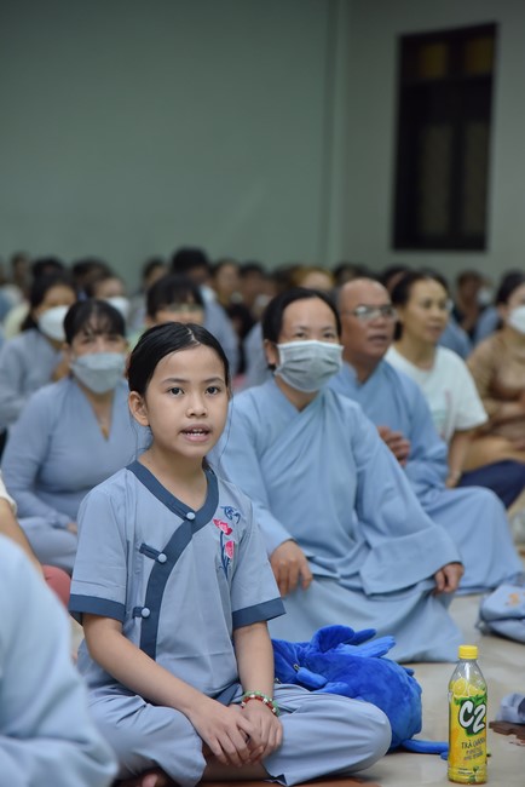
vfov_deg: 17.1
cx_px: 262
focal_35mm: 120
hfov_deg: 11.4
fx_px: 2622
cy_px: 394
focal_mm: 120
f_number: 4
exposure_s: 1/125
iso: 1250
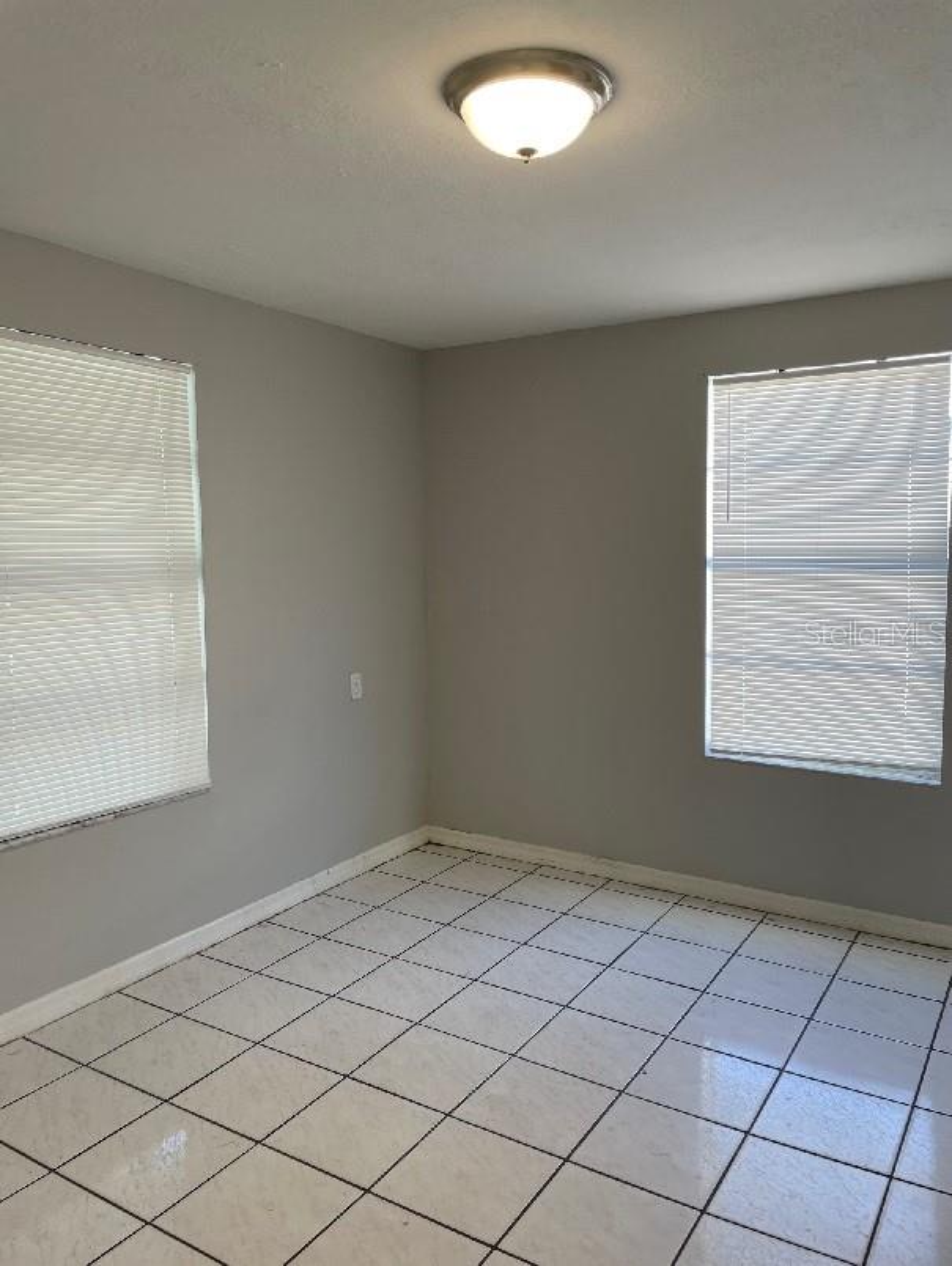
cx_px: 476
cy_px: 633
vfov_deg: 67.3
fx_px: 952
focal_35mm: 26
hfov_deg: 53.1
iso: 50
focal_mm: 4.2
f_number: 1.6
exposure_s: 1/120
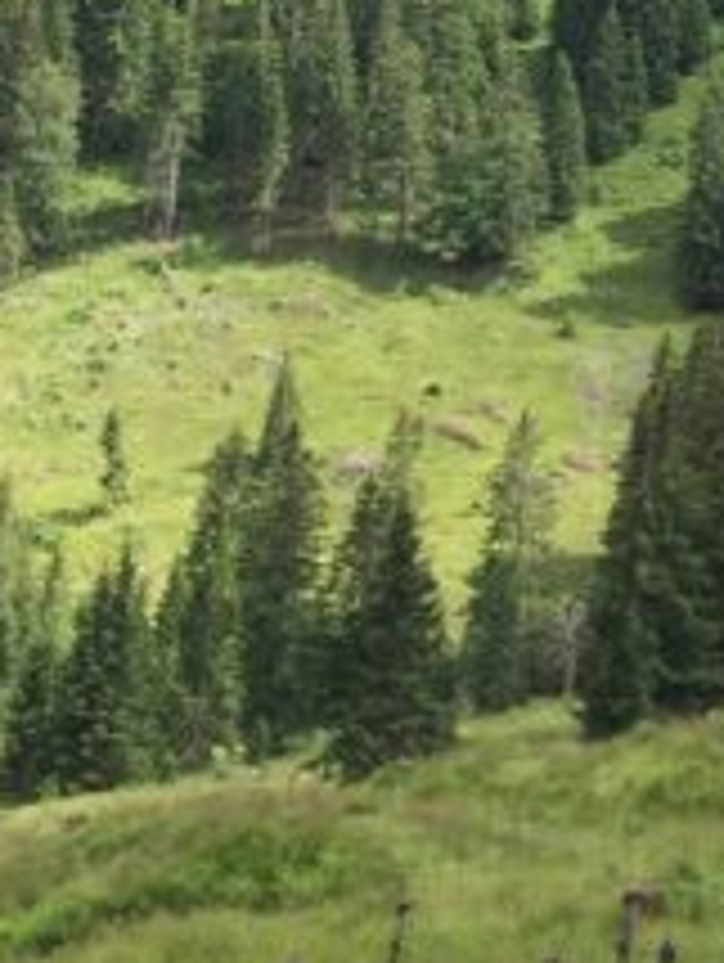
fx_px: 2783
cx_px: 346
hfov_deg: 14.8
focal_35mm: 100
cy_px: -675
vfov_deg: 16.8
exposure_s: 1/838
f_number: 2.2
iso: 32
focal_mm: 4.15
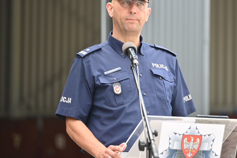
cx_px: 156
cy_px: 66
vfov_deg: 5.5
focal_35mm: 252
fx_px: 1659
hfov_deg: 8.2
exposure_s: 1/400
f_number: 2.8
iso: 140
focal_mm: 180
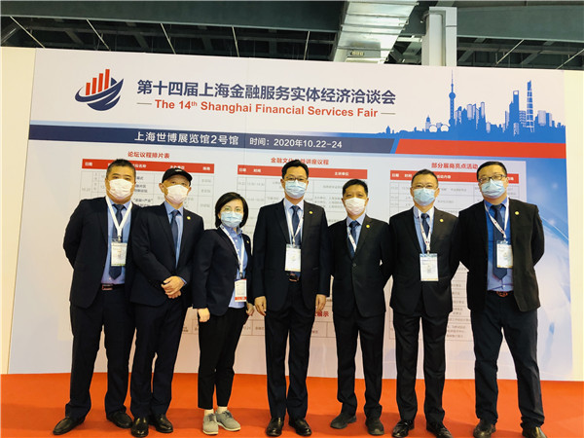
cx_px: 292
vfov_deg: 49.7
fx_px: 472
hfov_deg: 63.4
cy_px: 219
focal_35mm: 28
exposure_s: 1/17
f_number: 1.8
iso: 40
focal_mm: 4
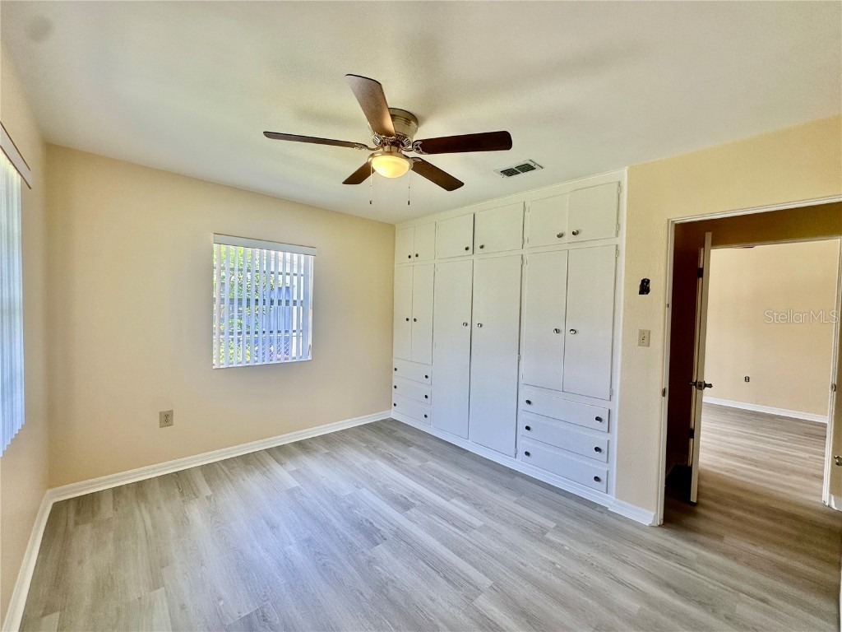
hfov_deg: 102.1
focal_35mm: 14
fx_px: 341
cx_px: 421
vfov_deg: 85.7
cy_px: 316
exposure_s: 1/120
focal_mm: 2.22
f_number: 2.2
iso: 64
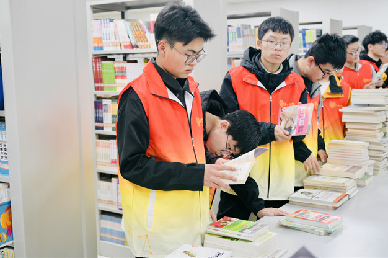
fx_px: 484
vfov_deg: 29.8
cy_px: 127
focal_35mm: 45
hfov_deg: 43.6
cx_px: 195
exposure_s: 1/125
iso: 1600
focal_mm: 44
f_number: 4
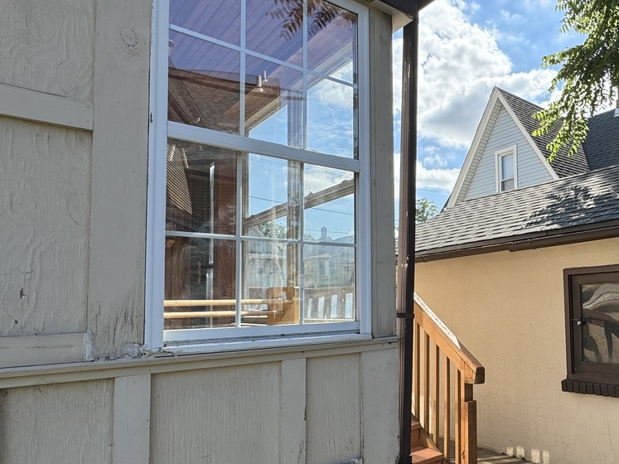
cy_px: 273
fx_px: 483
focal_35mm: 27
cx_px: 530
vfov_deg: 51.1
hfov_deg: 58.1
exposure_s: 1/749
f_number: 2.2
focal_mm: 2.22
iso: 40
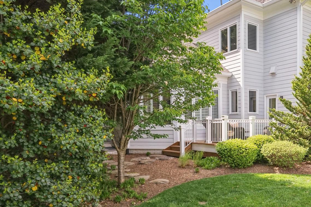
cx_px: 263
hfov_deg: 57.3
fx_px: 250
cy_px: 100
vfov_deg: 44.9
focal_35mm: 29
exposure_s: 1/400
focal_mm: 16
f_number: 9
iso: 800
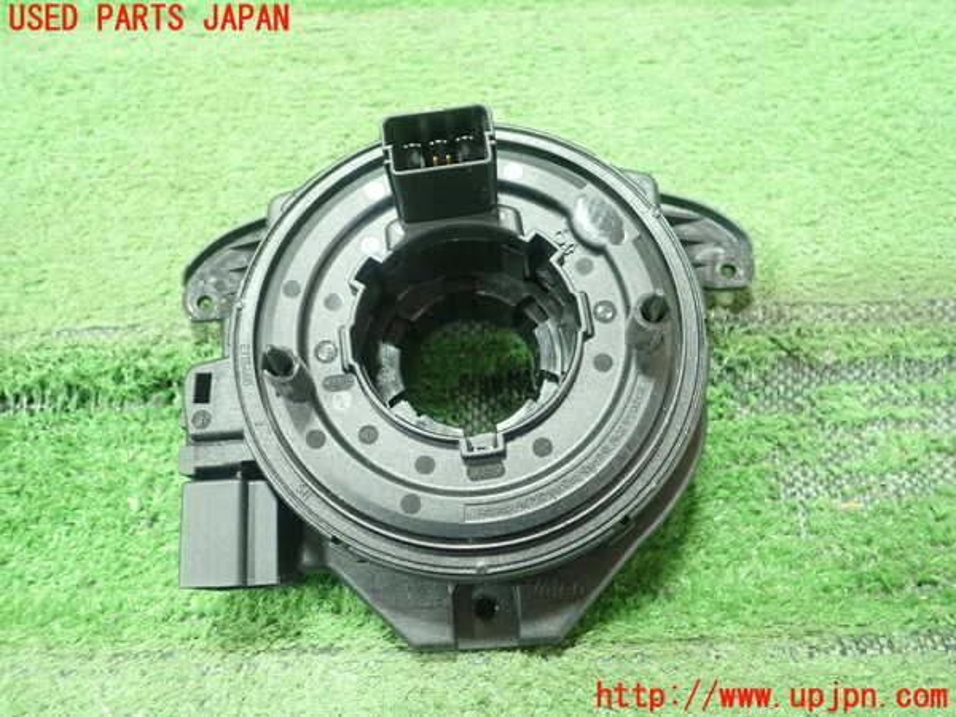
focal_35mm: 30
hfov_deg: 60.0
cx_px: 478
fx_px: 829
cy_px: 358
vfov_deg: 46.8
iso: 800
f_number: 2.3
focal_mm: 5.5
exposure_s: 1/80
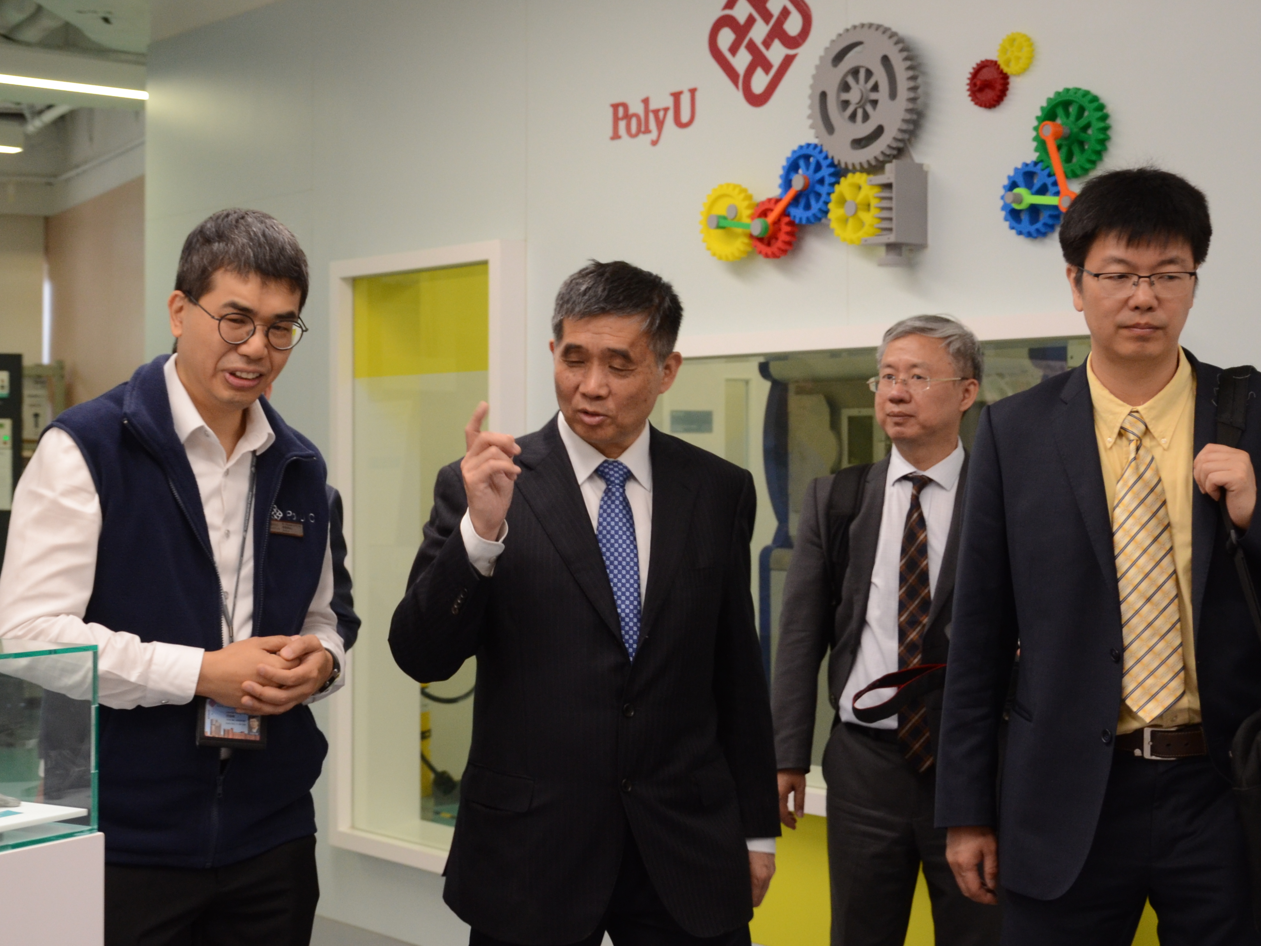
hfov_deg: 33.8
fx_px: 2077
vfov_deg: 25.6
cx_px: 619
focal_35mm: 57
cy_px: 411
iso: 800
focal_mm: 26
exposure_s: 1/100
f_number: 5
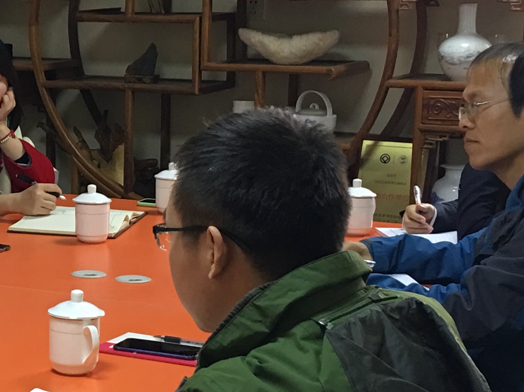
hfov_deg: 18.2
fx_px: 1589
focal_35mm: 105
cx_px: -14
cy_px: 228
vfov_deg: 14.1
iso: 50
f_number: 2.2
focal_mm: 4.15
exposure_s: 1/17
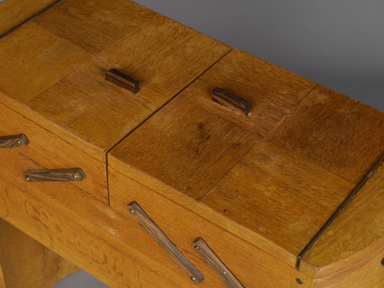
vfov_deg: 18.7
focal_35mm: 79
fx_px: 876
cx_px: 191
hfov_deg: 24.7
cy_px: 142
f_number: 5.6
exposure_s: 1/50
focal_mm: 39
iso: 100
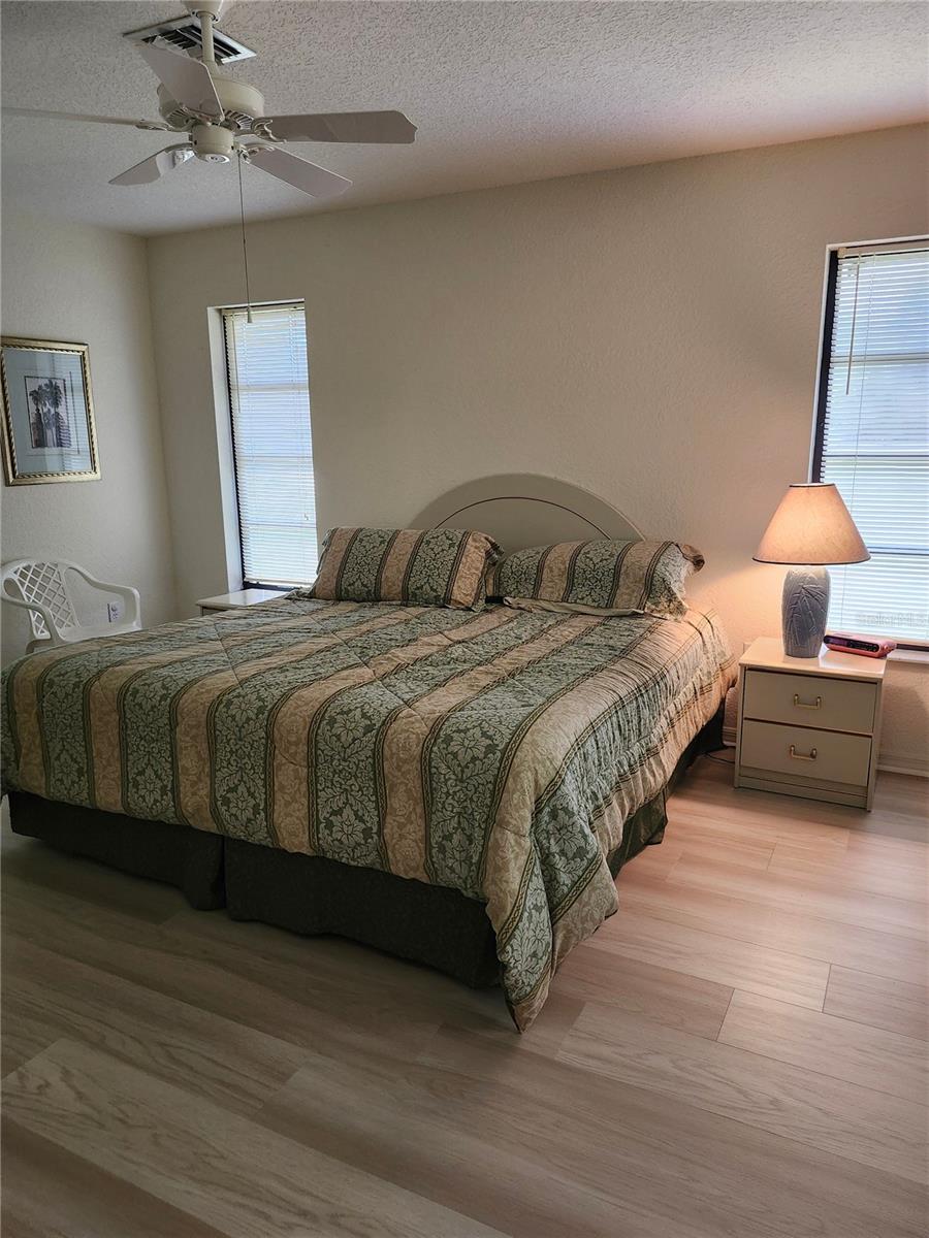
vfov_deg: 73.9
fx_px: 823
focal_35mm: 23
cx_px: 464
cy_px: 619
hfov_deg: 58.9
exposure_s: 1/120
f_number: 1.8
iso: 500
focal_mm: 5.54
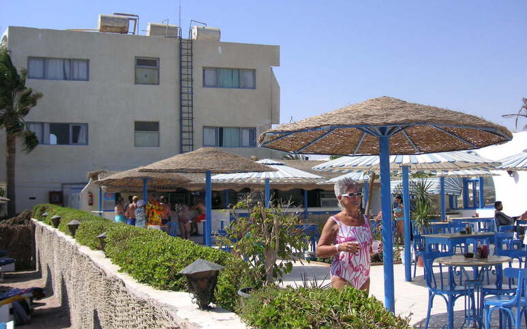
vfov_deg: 28.6
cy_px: 142
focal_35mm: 45
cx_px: 262
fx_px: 646
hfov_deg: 44.4
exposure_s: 1/180
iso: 50
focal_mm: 6.9
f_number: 8
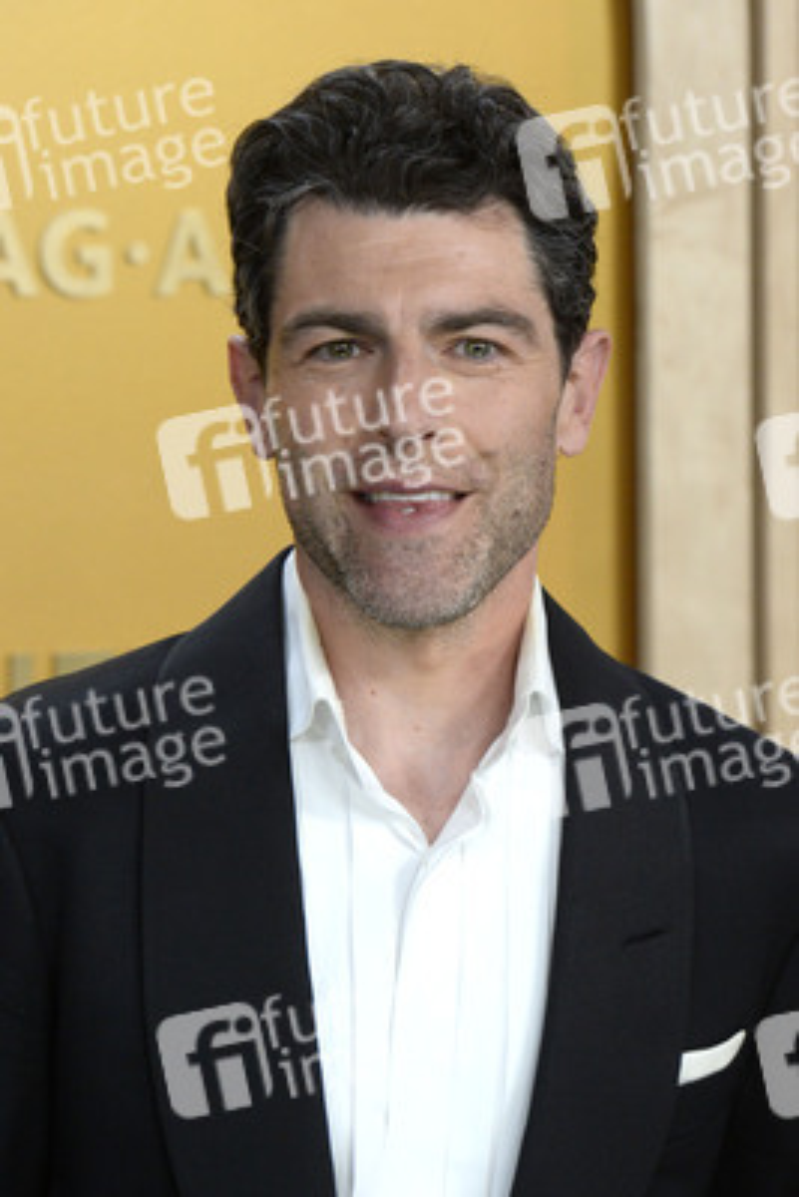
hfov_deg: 9.8
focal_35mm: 140
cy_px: 598
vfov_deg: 14.6
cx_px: 400
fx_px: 4656
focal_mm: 140
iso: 2500
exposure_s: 1/250
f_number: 6.3
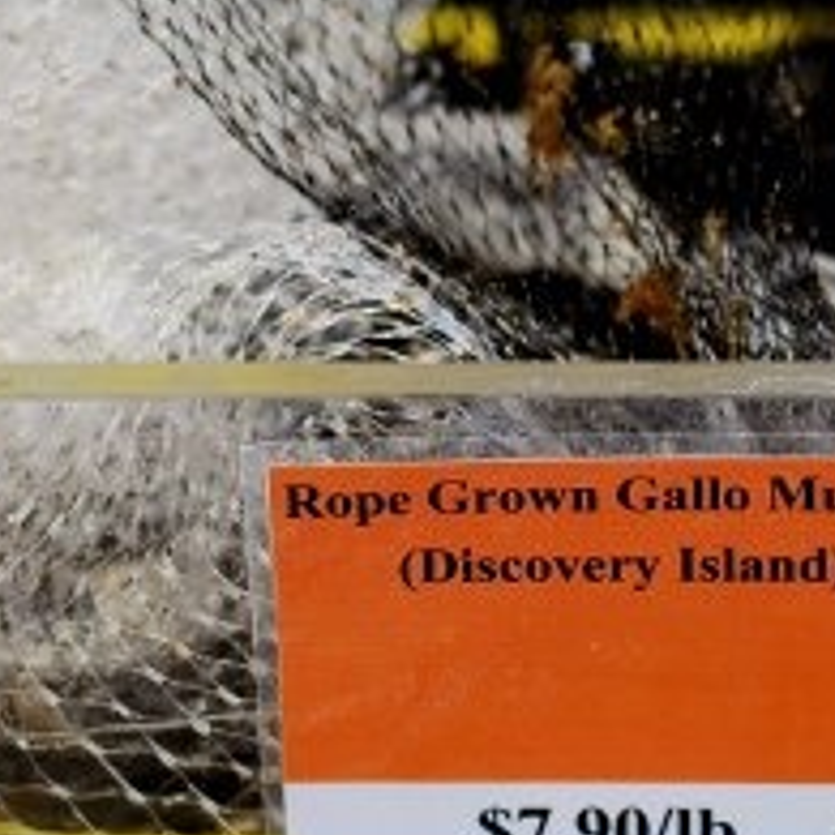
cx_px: 921
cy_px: 287
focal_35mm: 202
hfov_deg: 8.6
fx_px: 5513
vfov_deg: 8.7
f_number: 2.8
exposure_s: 1/100
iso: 200
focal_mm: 50
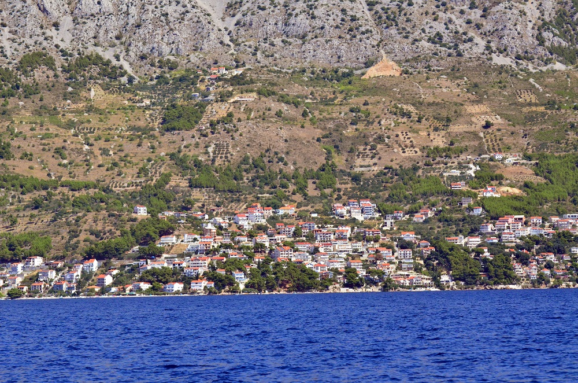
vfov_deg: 9.6
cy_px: 192
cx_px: 289
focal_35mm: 142
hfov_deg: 14.4
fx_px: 2283
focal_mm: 95
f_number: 5.6
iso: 1600
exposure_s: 1/8000
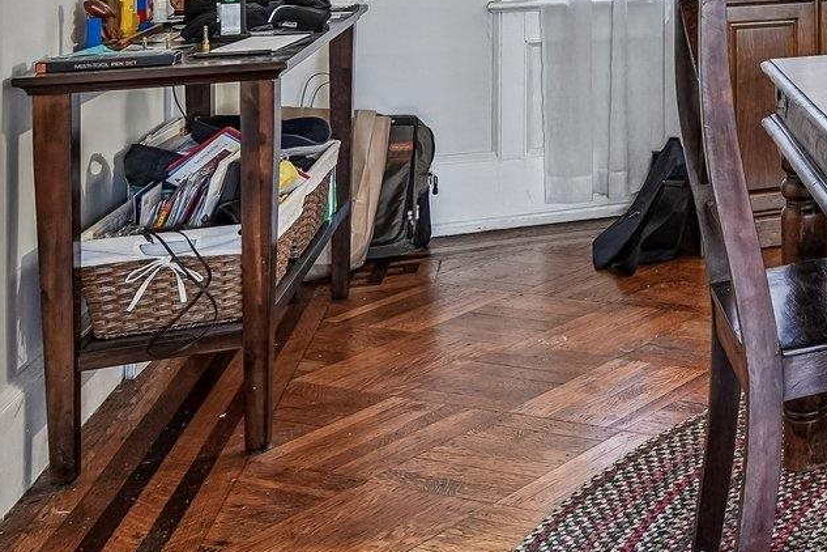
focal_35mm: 55
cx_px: 1235
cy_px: -108
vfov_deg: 22.7
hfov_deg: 26.5
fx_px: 1263
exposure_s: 1/2.5
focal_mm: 17
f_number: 8
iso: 400
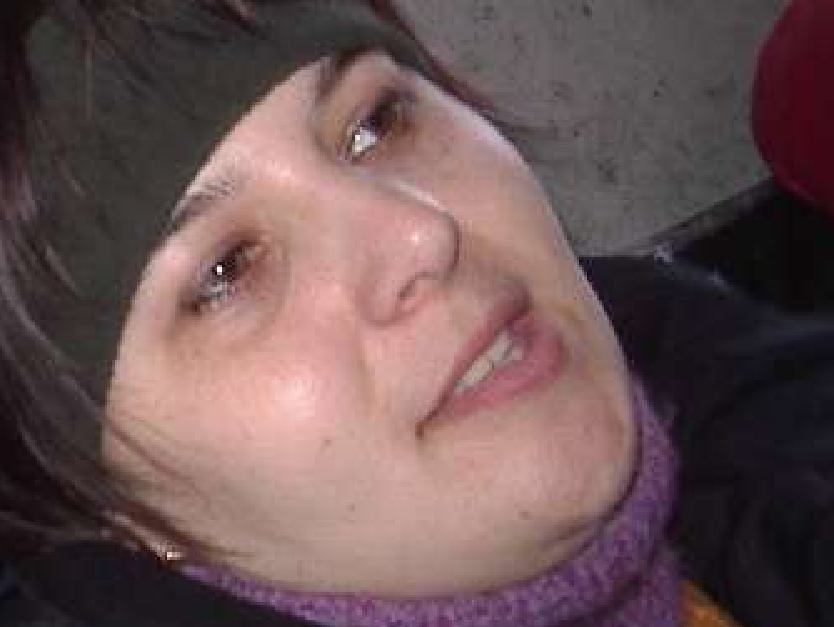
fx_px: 2194
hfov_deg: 20.3
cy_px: 250
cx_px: -145
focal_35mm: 91
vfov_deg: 16.2
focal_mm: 5.8
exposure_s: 1/60
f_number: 2.6
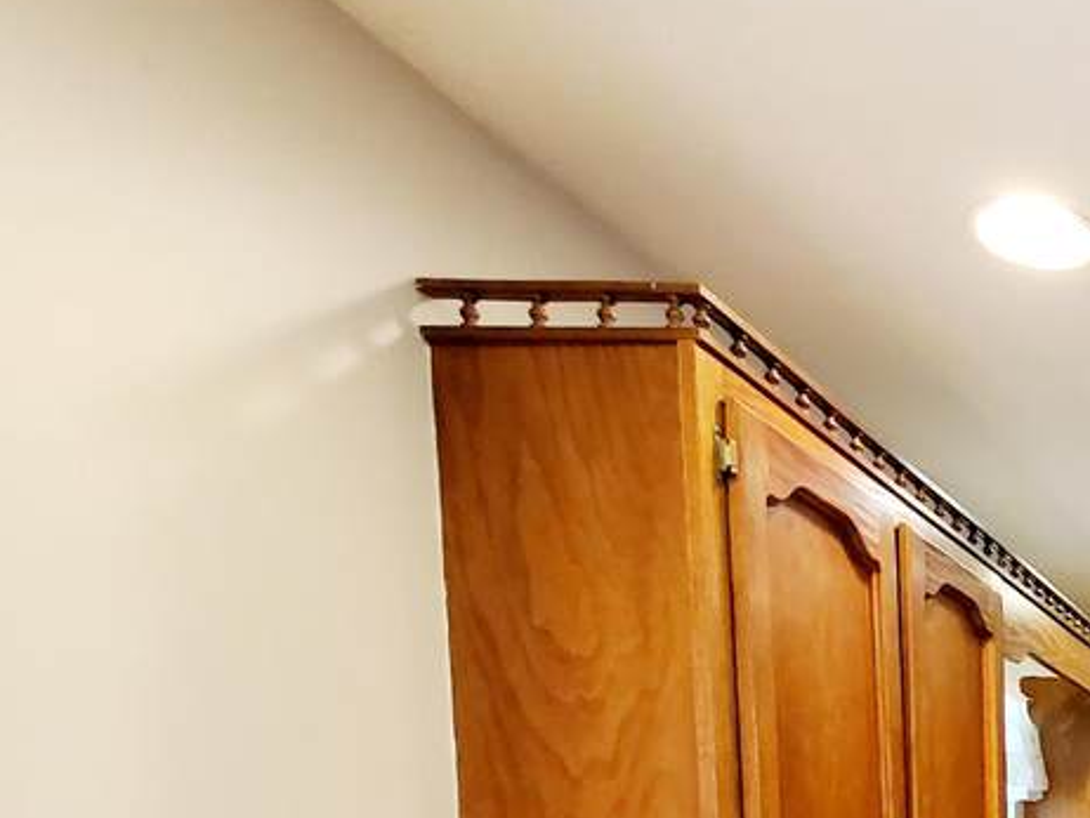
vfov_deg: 33.3
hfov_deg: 32.8
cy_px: 950
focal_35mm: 36
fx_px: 1134
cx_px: 1508
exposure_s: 1/60.2
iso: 250
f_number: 2.2
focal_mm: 1.8
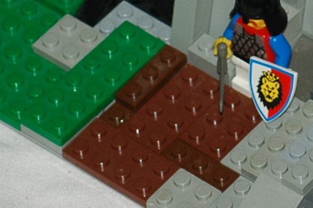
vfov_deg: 2.2
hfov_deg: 3.3
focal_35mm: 627
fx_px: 5447
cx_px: 326
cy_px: -303
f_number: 5.6
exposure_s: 1/125
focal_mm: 80
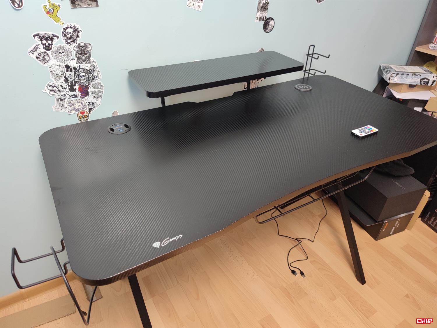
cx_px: 218
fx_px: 316
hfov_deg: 69.4
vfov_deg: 54.9
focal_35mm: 25
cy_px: 164
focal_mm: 6.78
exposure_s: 1/31
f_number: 1.85
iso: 1556
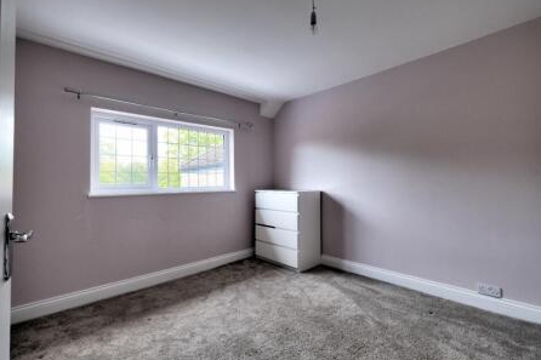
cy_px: 180
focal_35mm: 16
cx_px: 272
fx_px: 240
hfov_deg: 96.8
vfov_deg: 73.7
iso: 400
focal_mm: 10
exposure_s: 1/15
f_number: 4
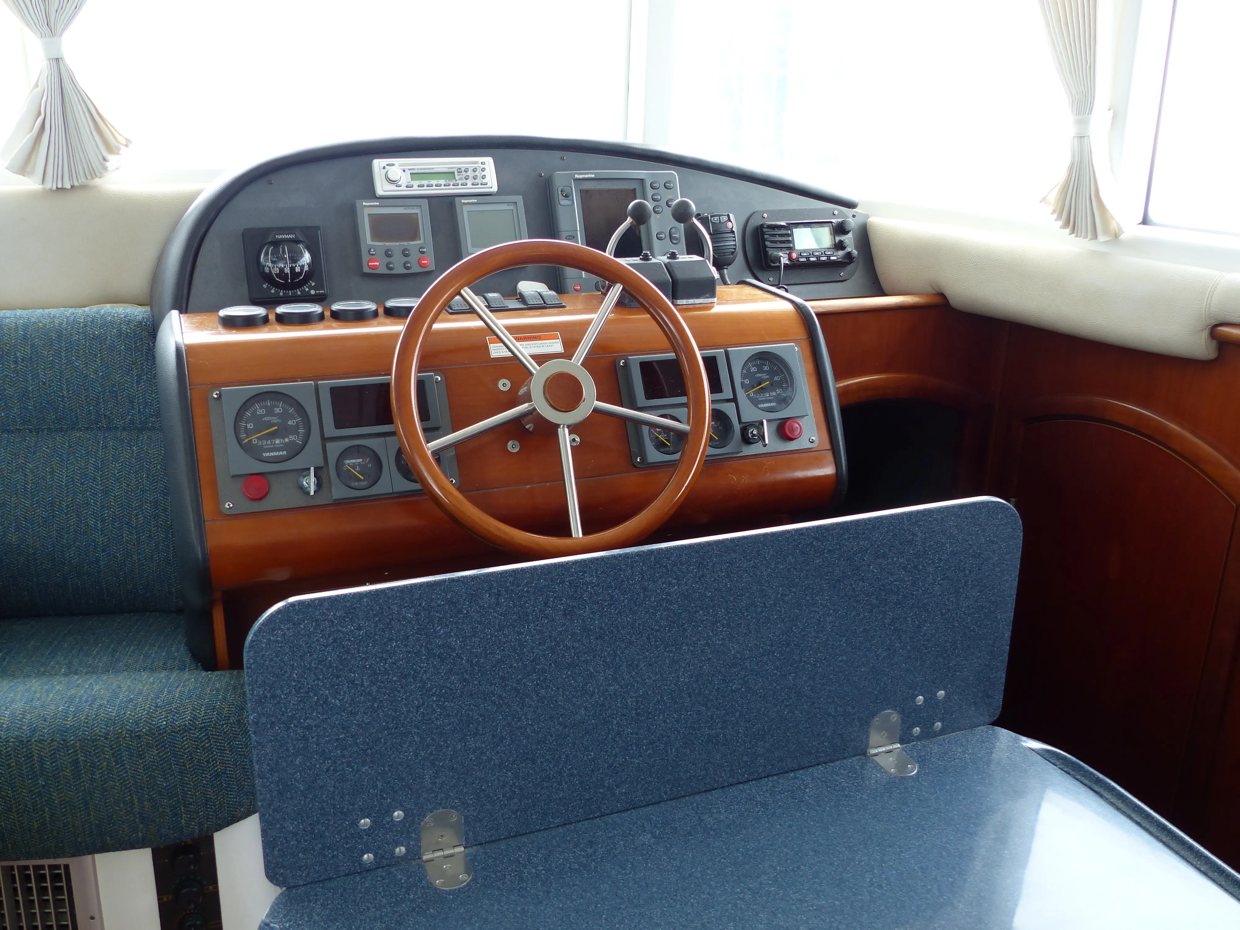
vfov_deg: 45.4
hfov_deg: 58.4
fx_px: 1110
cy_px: 465
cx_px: 620
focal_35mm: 31
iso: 100
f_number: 2.8
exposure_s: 1/60
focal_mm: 5.4
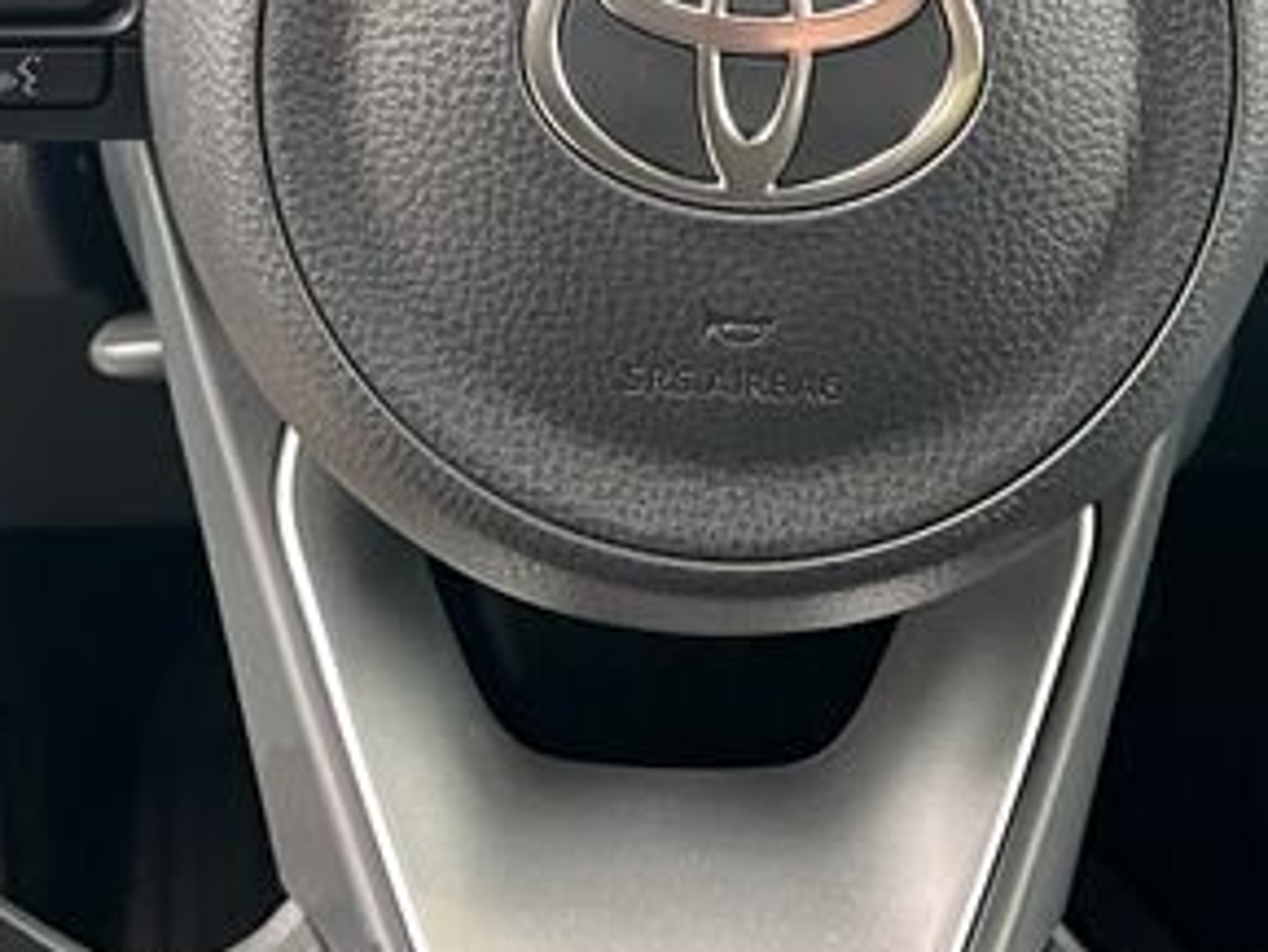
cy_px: -70
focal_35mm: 92
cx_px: 645
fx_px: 3371
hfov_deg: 21.3
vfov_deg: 15.7
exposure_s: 1/81
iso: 125
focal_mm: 5.1
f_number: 1.6
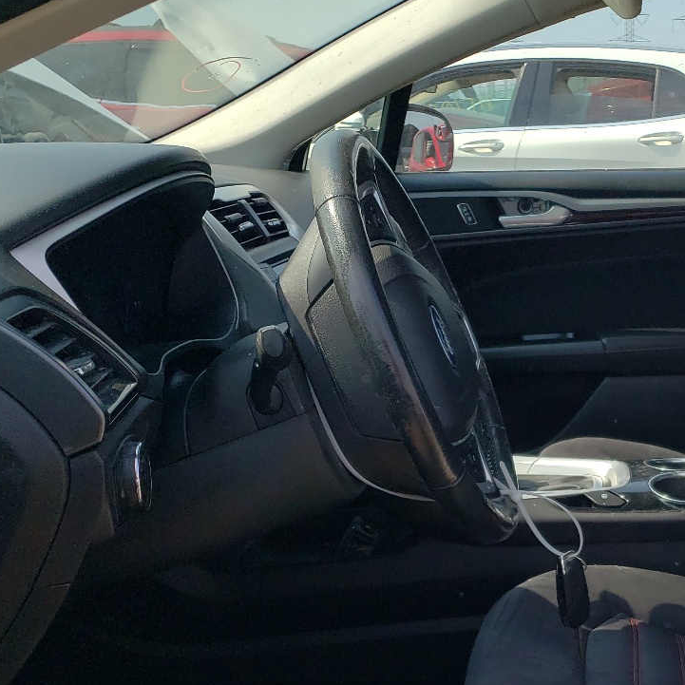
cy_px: 522
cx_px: 595
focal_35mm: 51
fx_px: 1142
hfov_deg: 32.0
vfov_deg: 32.7
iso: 50
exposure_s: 1/2500
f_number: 1.5
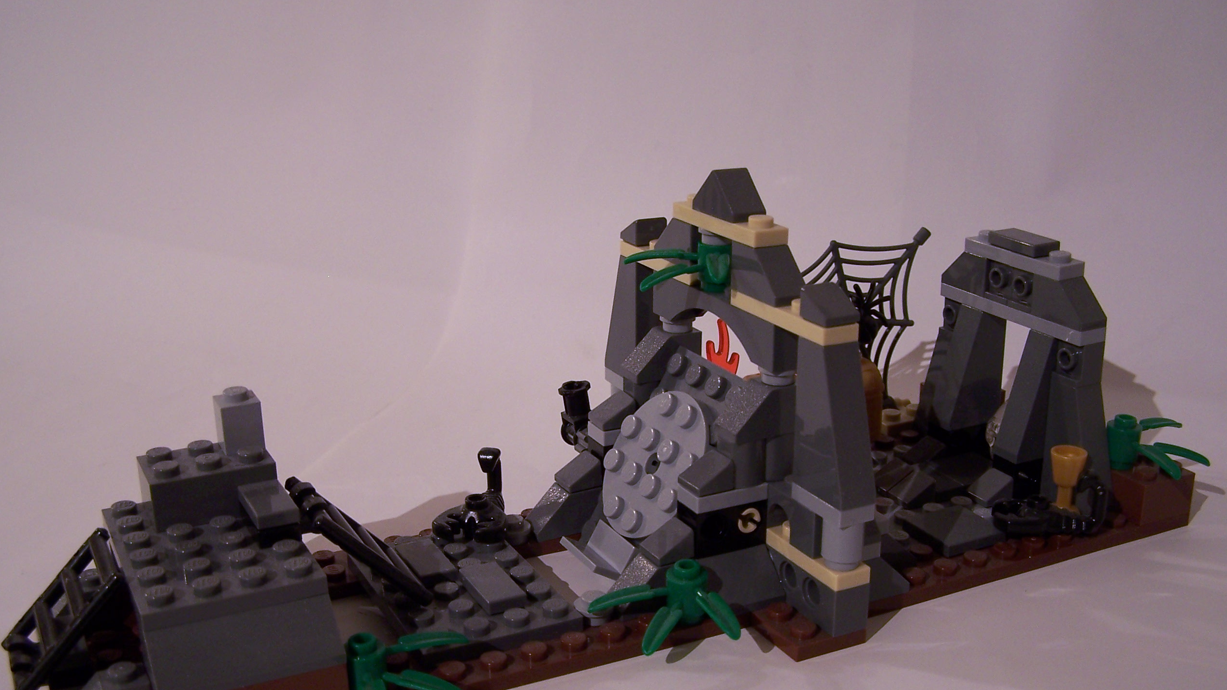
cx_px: 614
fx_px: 1366
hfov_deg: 48.4
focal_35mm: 42
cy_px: 443
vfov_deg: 28.2
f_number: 2.8
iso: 80
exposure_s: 1/4
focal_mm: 6.3
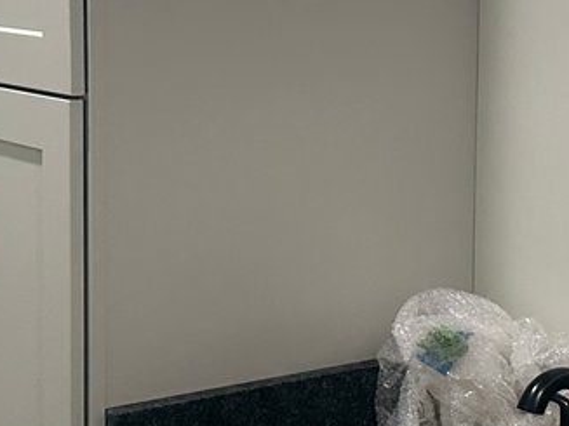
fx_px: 1824
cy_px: 123
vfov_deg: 13.3
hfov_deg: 17.7
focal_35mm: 111
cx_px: 234
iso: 200
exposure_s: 1/120
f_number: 1.78
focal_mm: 6.86
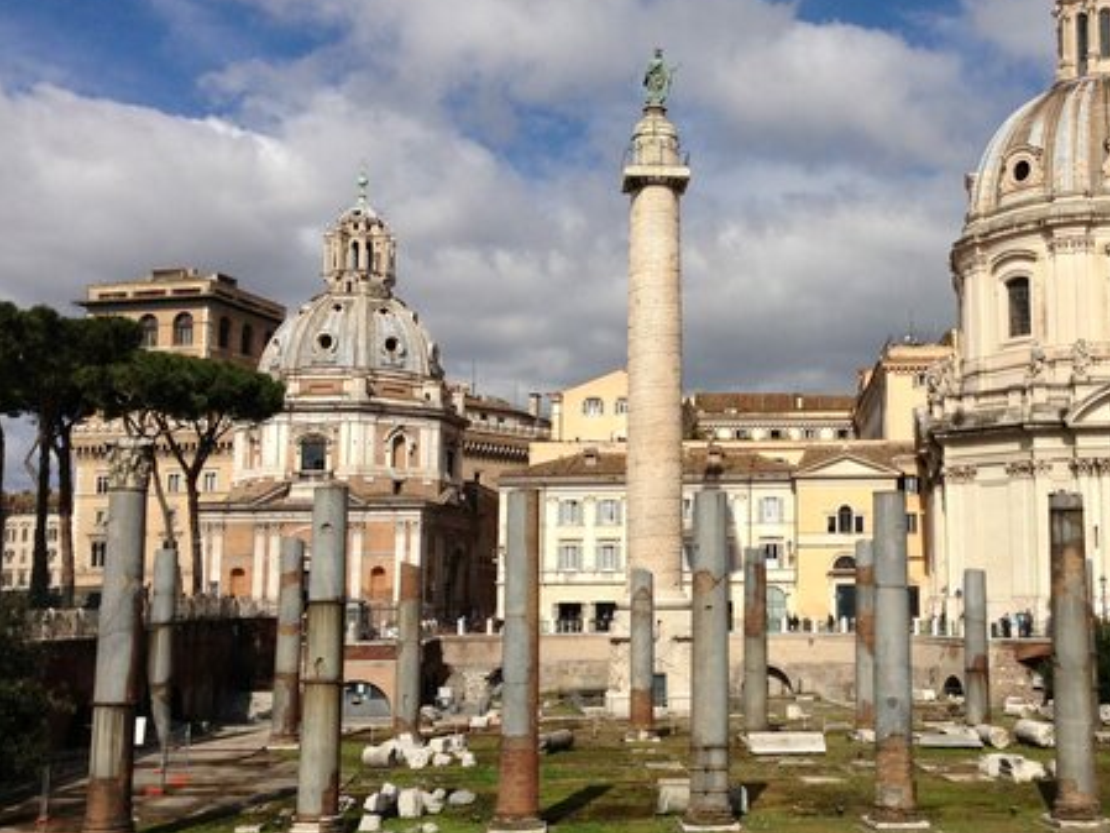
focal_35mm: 47
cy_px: 398
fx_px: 1508
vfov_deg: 30.9
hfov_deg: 40.1
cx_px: 707
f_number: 2.4
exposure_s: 1/3390
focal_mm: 4.13
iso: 50
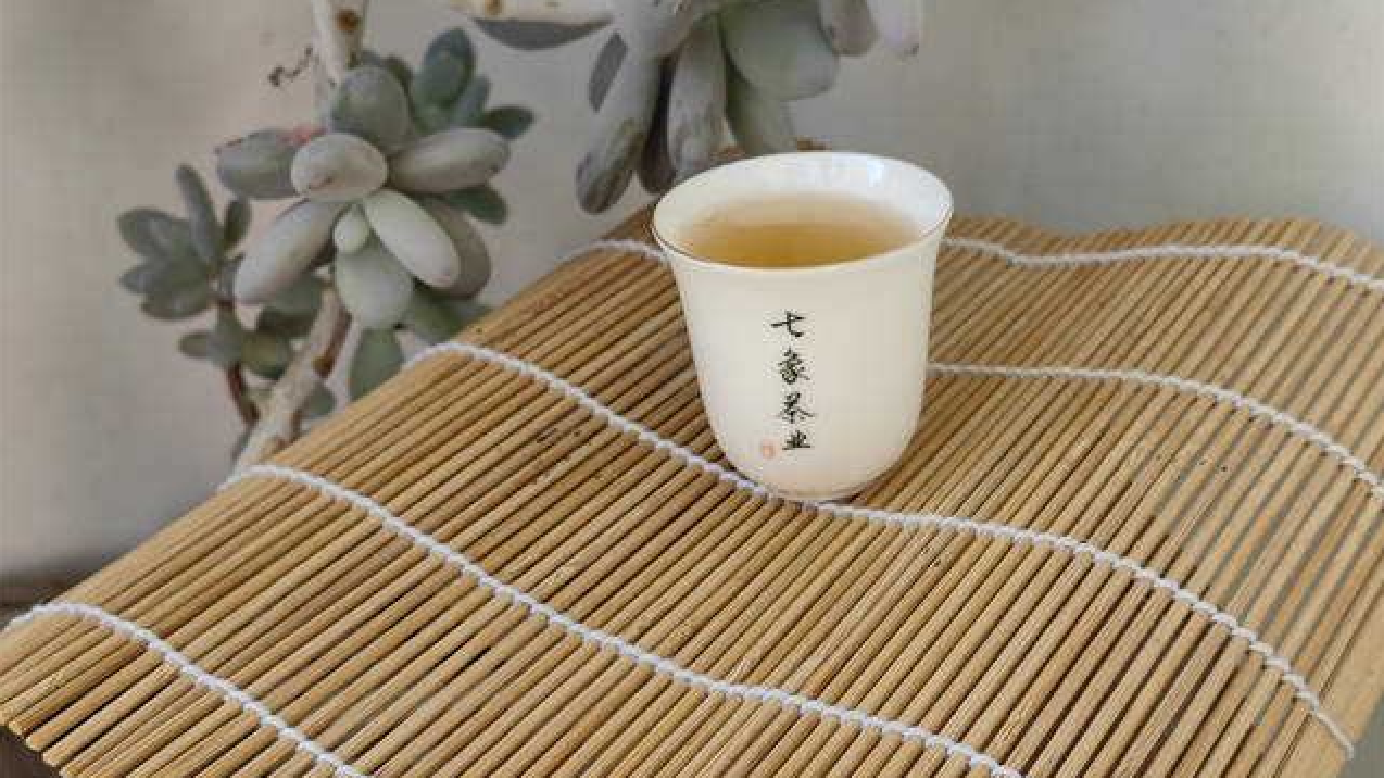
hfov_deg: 36.0
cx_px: 693
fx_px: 2128
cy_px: 343
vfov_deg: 20.7
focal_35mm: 58
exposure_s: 1/174
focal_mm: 5.54
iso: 80
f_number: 1.8
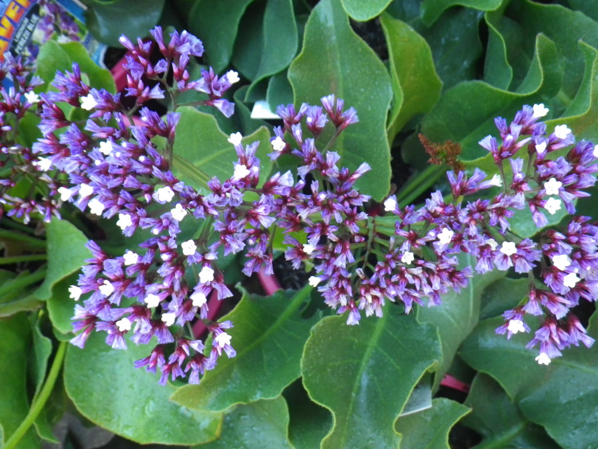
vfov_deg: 41.8
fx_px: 587
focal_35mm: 34
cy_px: 224
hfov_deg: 54.0
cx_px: 299
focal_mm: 6.1
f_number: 3.8
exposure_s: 1/50
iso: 320
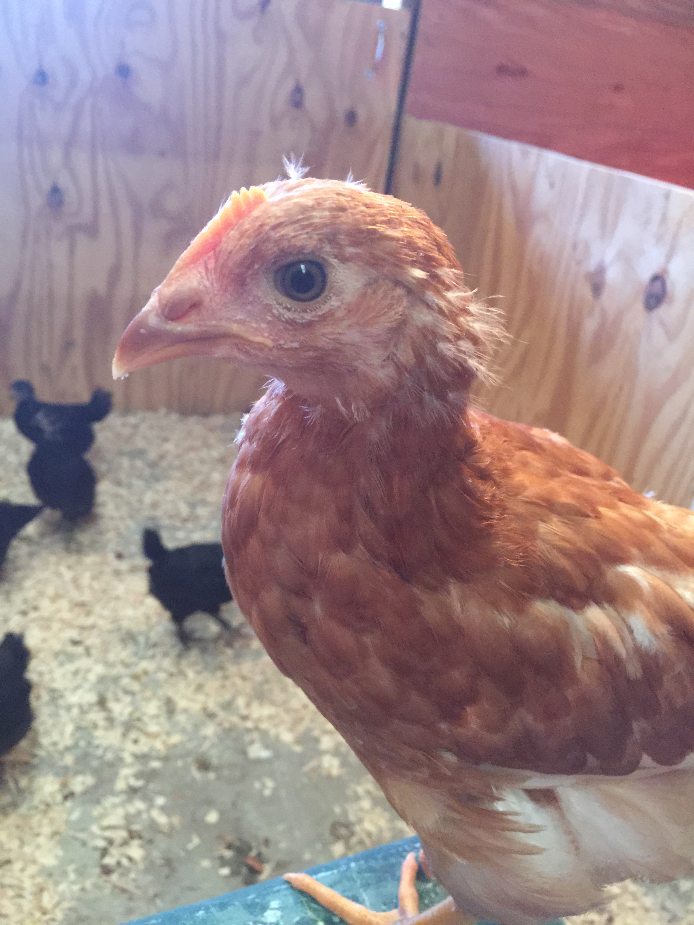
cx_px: 347
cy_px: 462
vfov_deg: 61.7
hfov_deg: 48.2
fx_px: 775
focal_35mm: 29
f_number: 2.2
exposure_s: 1/10
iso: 125
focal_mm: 4.15
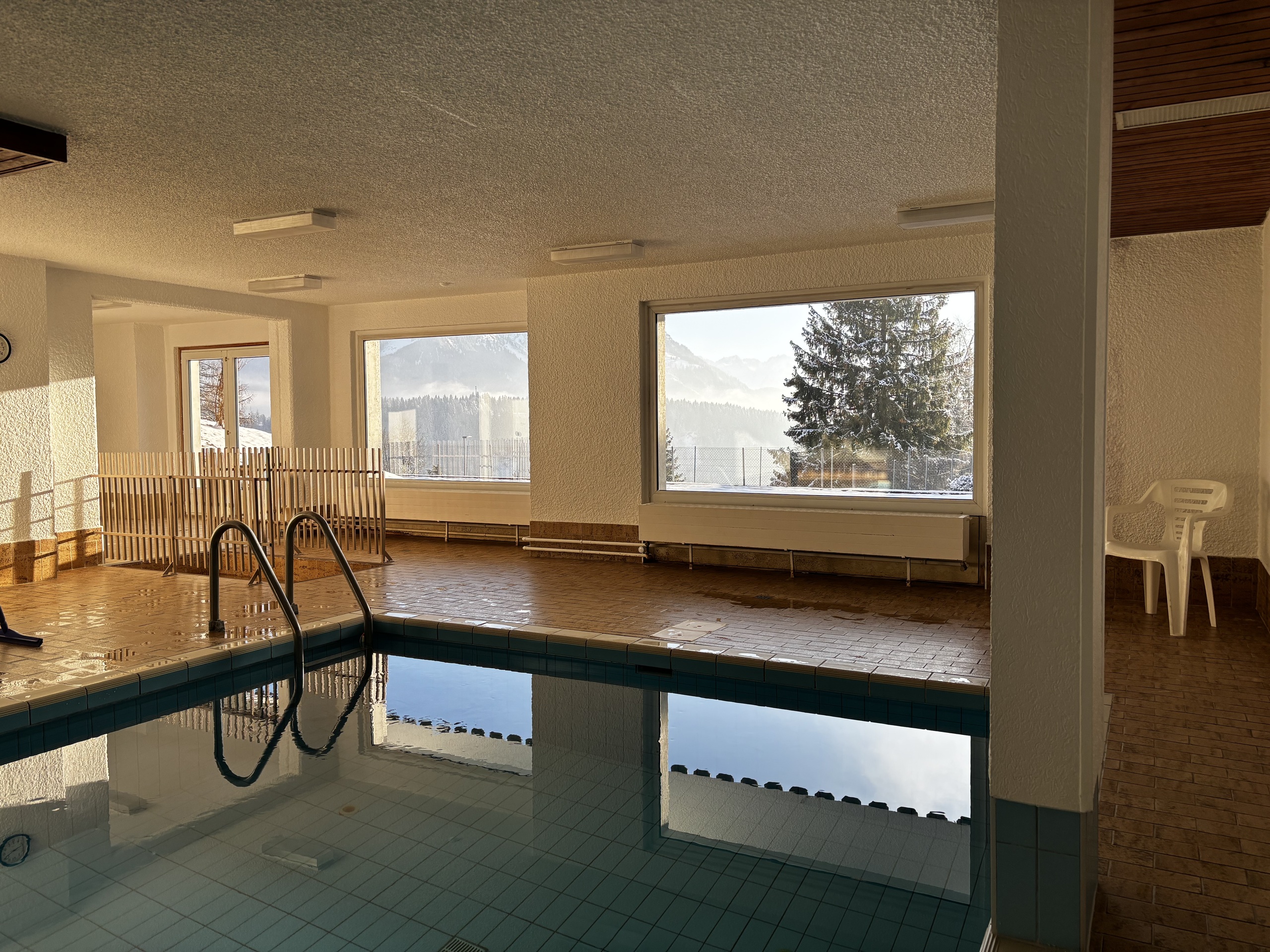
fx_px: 954
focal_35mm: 26
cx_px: 635
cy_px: 476
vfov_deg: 53.1
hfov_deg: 67.3
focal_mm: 5.96
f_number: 1.6
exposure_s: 1/481
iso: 50
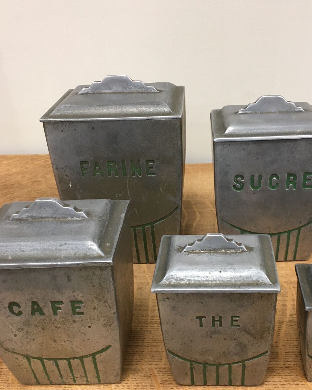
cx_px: 192
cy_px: 219
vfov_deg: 46.7
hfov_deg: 38.0
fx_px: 450
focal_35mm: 39
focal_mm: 4.15
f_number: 2.2
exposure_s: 1/33
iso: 125
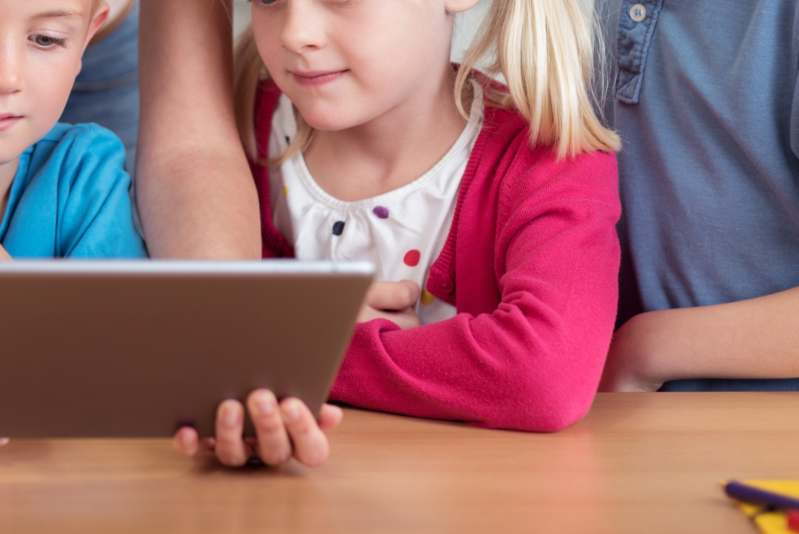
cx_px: -46
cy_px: 55
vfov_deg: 10.9
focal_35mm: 125
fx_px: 2775
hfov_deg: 16.0
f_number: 2.2
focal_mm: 50
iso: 64
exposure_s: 1/200
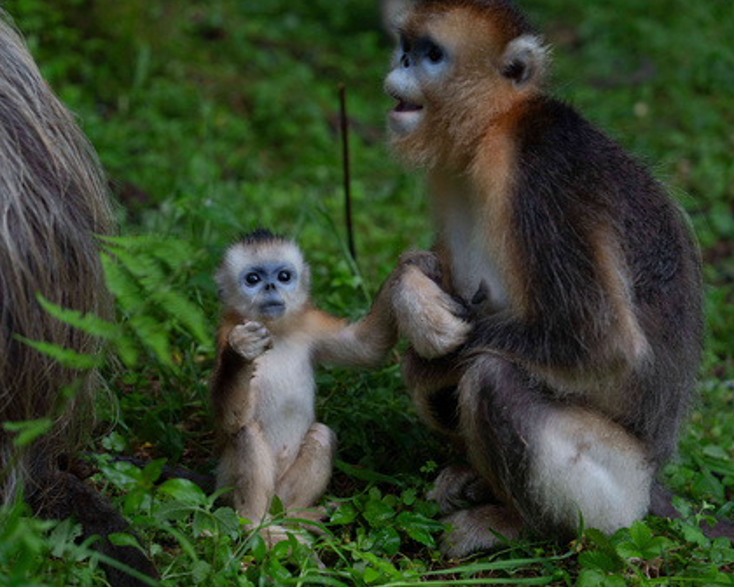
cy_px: 291
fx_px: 1738
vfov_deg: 19.2
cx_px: 306
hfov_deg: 23.8
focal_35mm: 80
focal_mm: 70
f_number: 2.8
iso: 500
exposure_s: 1/320
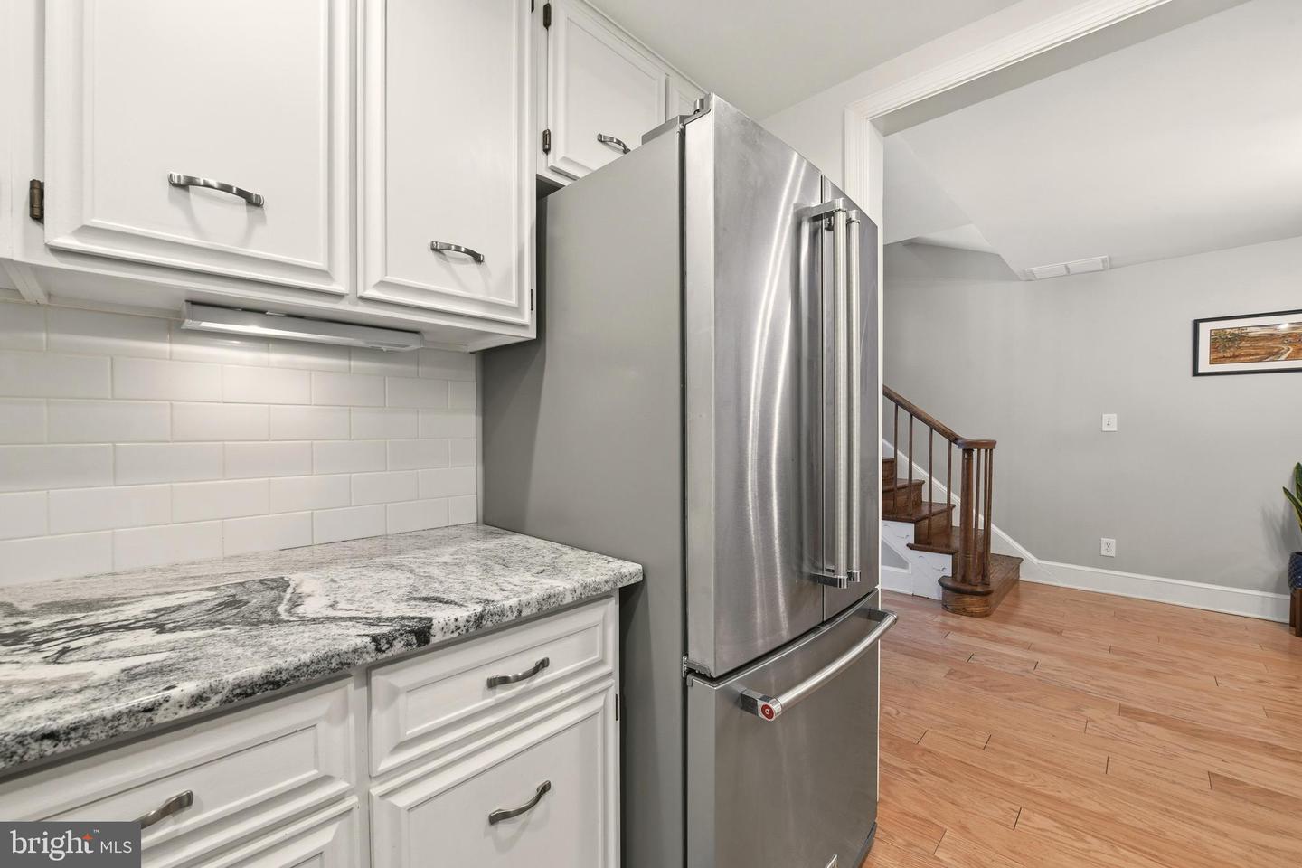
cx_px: 651
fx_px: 506
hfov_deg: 104.3
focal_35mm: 14
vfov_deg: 81.2
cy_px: 434
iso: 250
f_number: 10
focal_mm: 14
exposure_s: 1/25
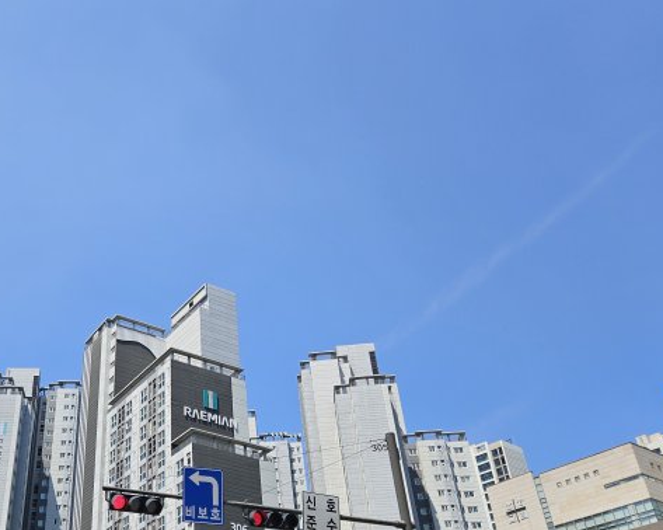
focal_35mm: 38
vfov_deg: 38.7
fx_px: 745
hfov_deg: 46.2
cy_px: 351
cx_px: 163
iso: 25
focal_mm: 5.4
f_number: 1.8
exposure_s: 1/2593
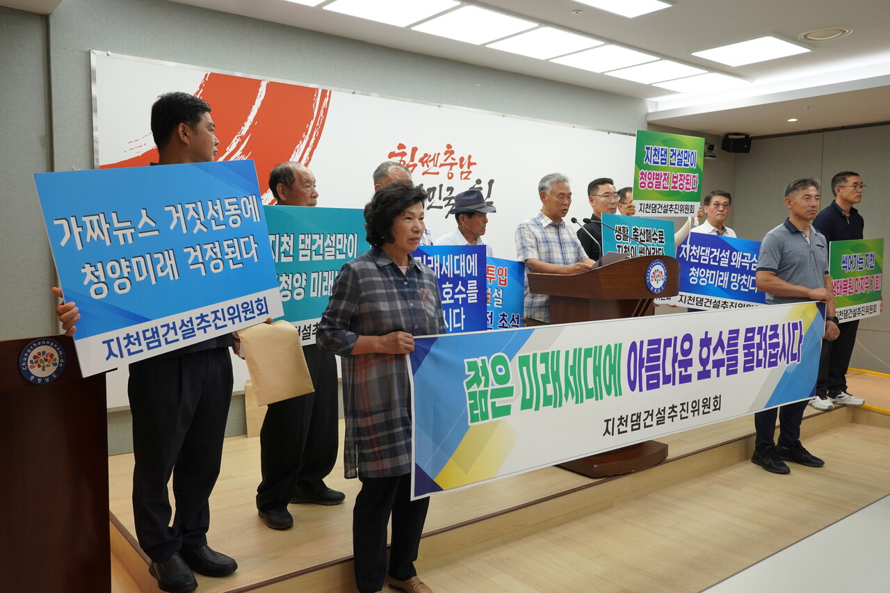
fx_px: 704
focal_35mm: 28
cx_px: 445
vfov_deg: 45.7
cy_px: 296
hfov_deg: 64.6
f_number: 4
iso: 400
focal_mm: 19
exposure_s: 1/160
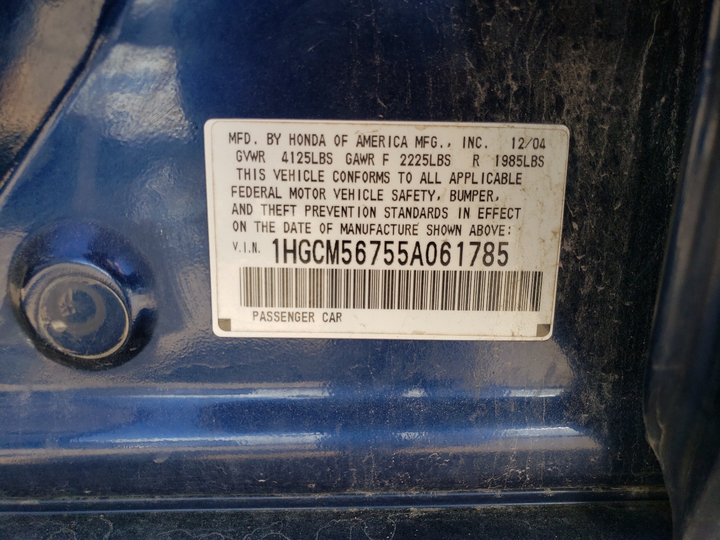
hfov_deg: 67.3
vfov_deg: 53.1
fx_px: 541
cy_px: 270
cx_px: 360
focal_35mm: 26
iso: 50
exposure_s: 1/417
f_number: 1.5
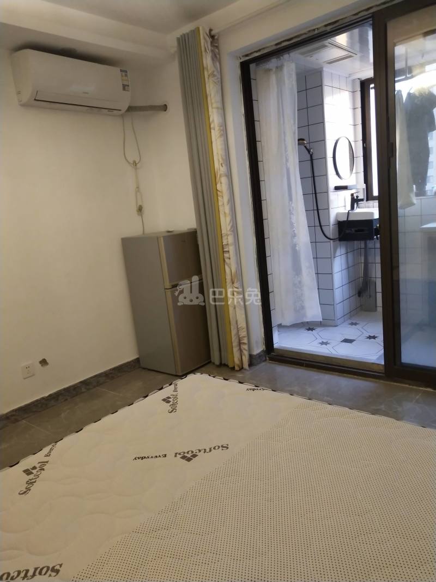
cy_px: 291
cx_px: 218
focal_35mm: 30
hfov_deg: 46.8
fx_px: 504
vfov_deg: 60.0
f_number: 1.8
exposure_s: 1/50
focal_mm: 3.95
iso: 190
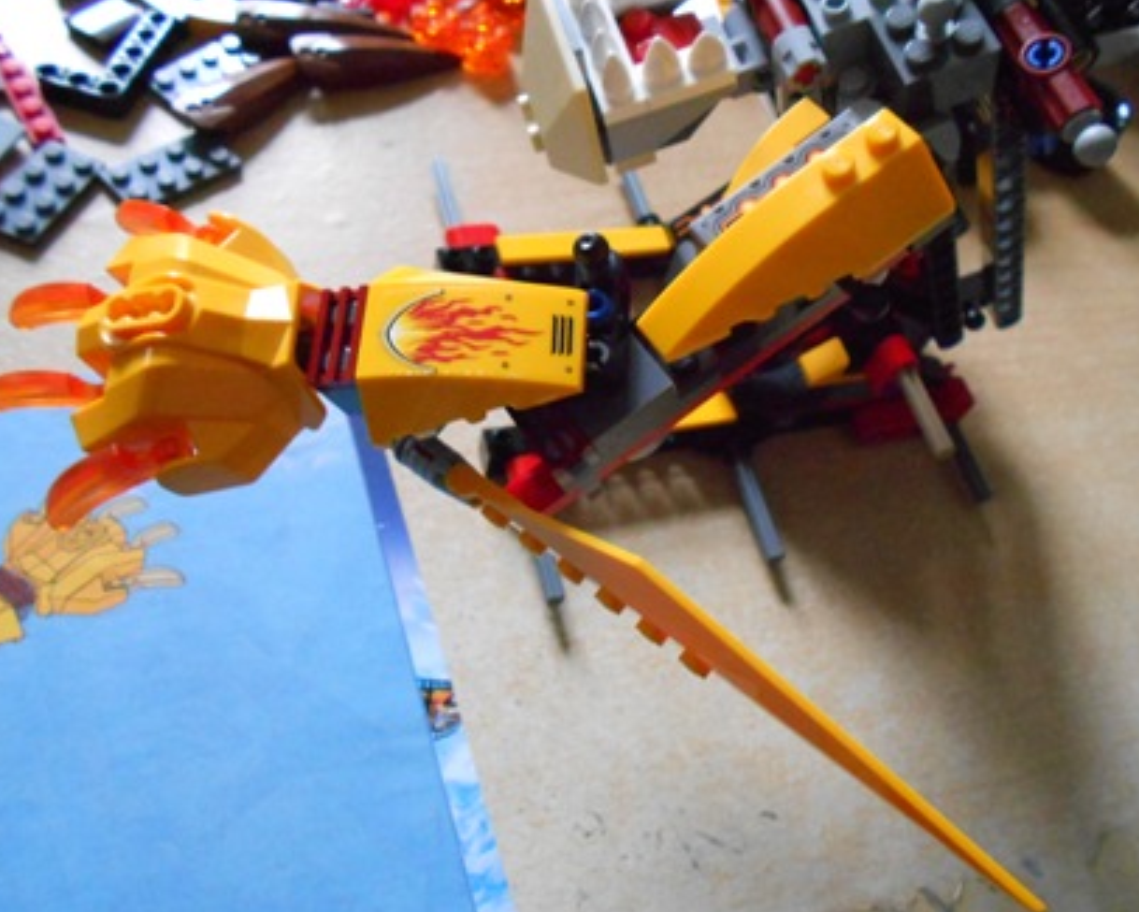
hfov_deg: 62.1
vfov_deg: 51.5
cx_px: 609
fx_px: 944
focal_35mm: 28
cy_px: 446
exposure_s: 1/10
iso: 800
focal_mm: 4.6
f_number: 3.2
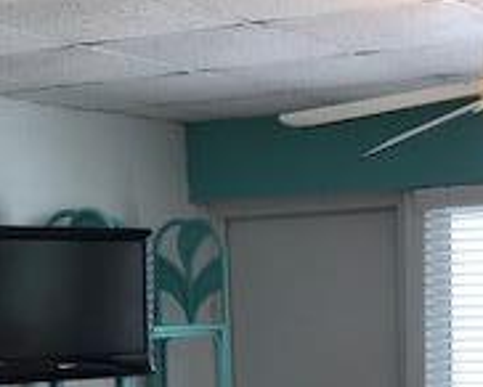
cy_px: 586
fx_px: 1374
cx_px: 337
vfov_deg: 14.9
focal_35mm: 96
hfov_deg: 19.8
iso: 25
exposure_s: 1/40
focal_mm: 3.99
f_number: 1.8
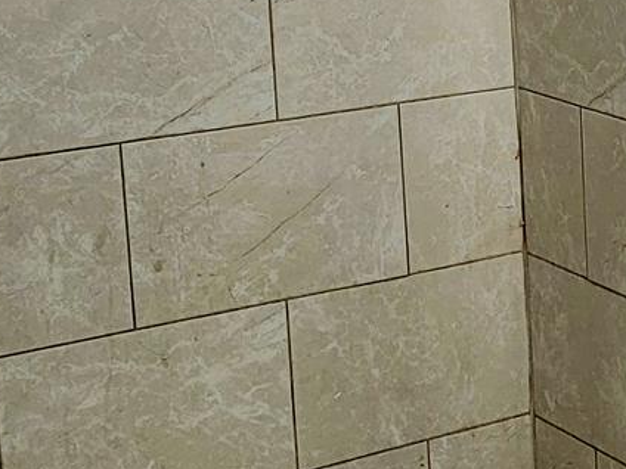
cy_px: 27
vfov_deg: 12.6
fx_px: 2098
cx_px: 970
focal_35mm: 116
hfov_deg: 15.5
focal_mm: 6.7
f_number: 1.8
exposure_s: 1/120
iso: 100
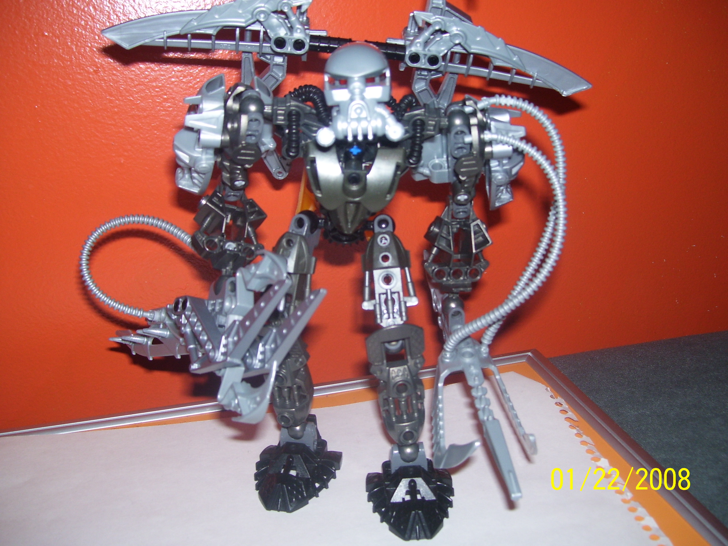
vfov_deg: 38.7
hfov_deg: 50.1
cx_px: 364
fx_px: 778
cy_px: 273
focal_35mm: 37
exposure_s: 1/60
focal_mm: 6
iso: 80
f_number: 2.7
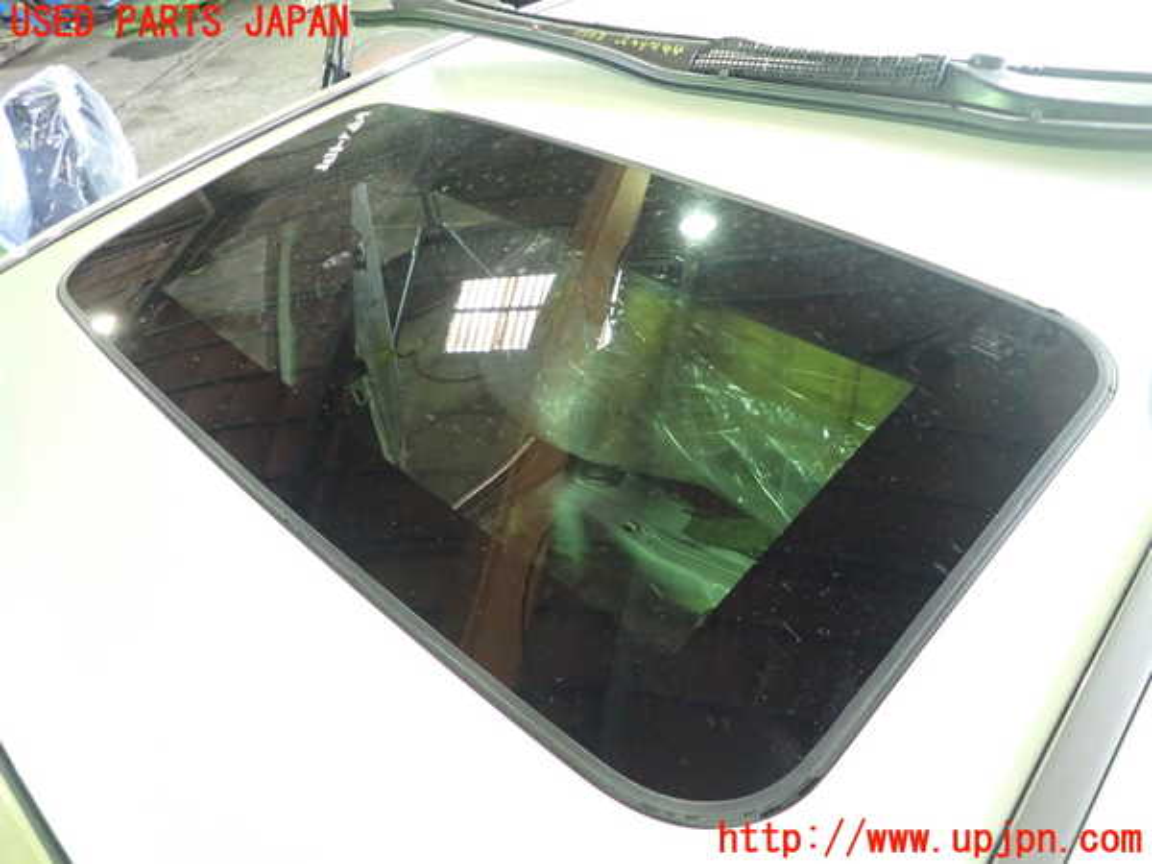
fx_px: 832
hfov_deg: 69.4
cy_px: 432
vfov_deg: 54.9
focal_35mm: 25
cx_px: 576
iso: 800
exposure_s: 1/30
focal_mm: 4.5
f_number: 2
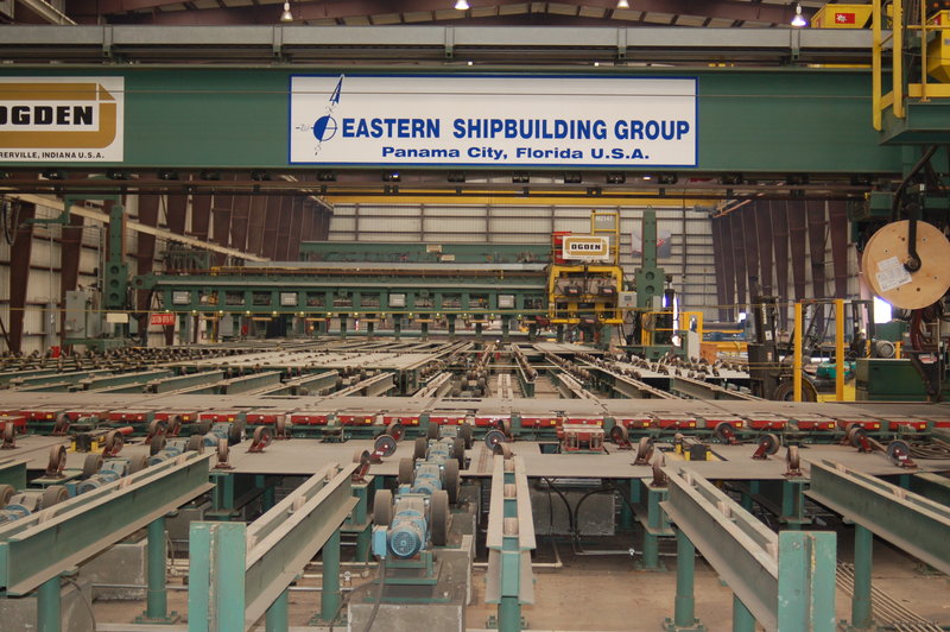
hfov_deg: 35.1
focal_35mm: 57
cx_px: 475
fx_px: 1503
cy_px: 316
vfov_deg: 23.7
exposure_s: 1/60
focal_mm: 38
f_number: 3.8
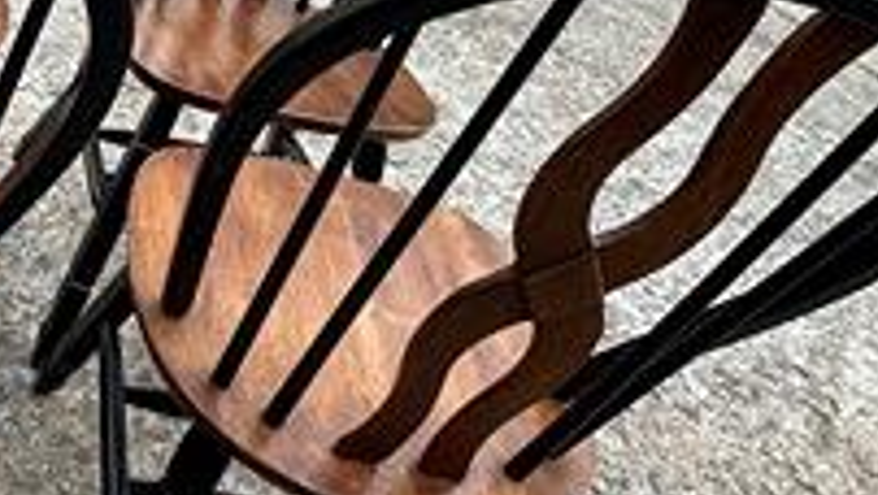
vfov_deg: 33.1
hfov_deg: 48.5
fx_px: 792
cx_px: 13
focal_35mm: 34
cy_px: 61
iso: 64
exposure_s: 1/99
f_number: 2.2
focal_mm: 2.22
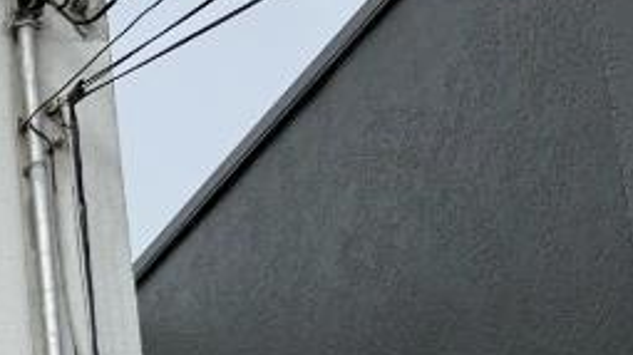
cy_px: 768
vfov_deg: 7.5
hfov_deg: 11.3
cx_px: -938
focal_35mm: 154
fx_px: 2583
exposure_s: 1/7353
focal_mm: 6.76
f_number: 1.78
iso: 80
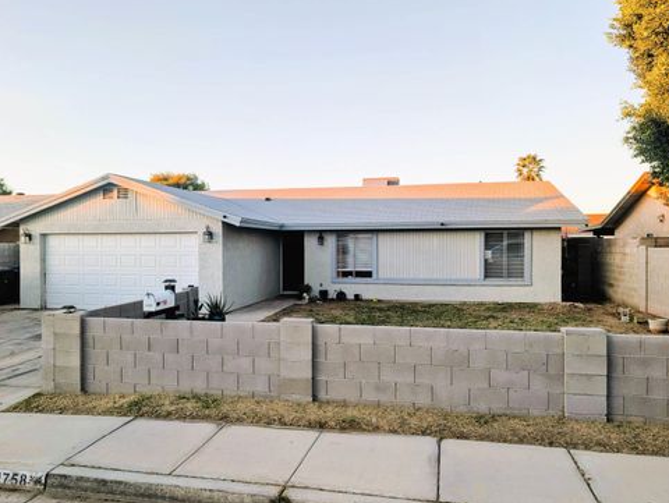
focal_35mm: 25
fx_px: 484
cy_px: 255
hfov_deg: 69.3
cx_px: 325
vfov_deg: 55.0
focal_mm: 6.9
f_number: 1.68
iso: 21
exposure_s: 1/87
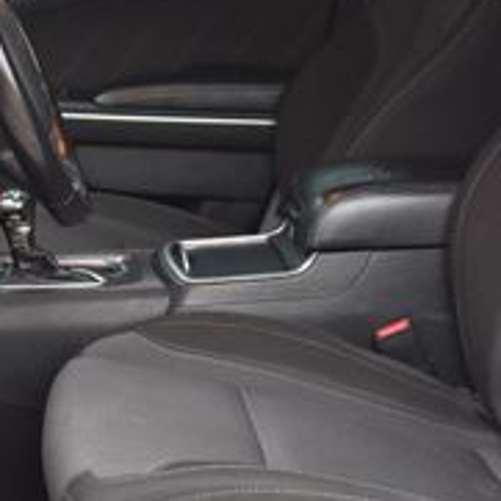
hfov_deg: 16.8
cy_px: 263
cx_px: 191
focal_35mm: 104
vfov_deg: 16.8
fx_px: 1695
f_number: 4
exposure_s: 1/60
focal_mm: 23
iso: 800
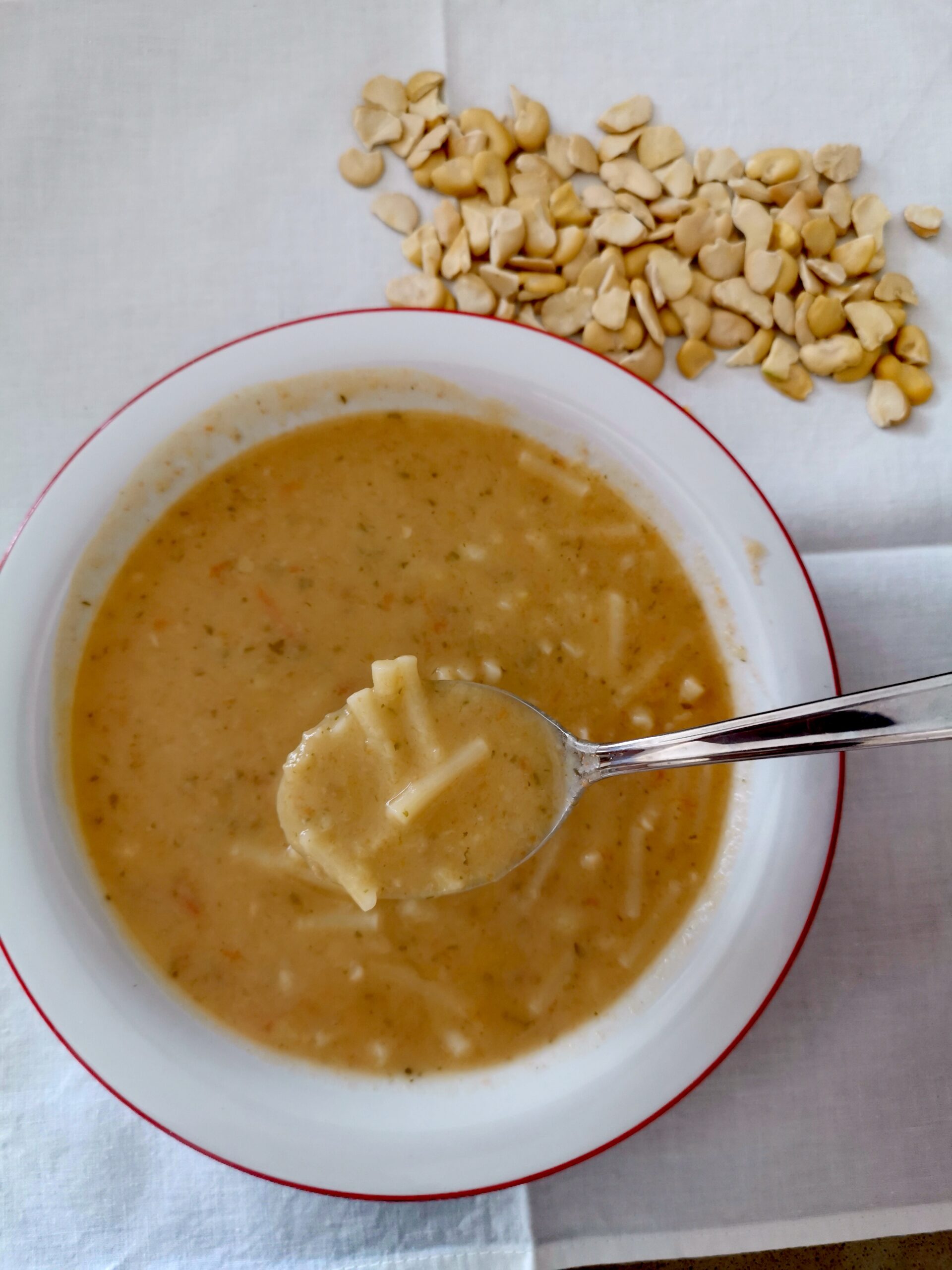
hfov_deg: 51.4
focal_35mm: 27
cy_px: 635
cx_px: 476
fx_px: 990
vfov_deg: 65.3
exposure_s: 1/115
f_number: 1.8
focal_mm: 5.58
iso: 50
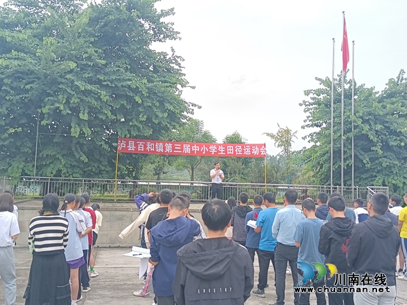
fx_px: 400
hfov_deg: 54.0
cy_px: 152
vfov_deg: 41.8
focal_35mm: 34
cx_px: 204
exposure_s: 1/358
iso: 100
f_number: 1.9
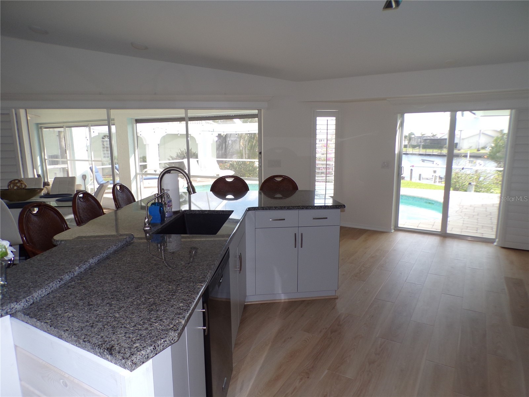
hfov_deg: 71.6
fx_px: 367
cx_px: 264
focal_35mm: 24
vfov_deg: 56.8
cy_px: 198
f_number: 3
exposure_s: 1/70
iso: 80
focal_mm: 4.3
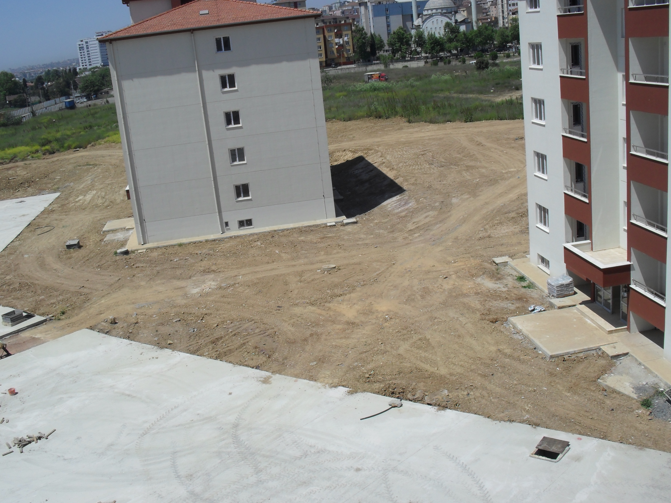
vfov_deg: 37.7
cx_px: 339
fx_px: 737
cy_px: 242
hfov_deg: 49.0
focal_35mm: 38
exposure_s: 1/350
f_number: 8.4
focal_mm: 6.3
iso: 100
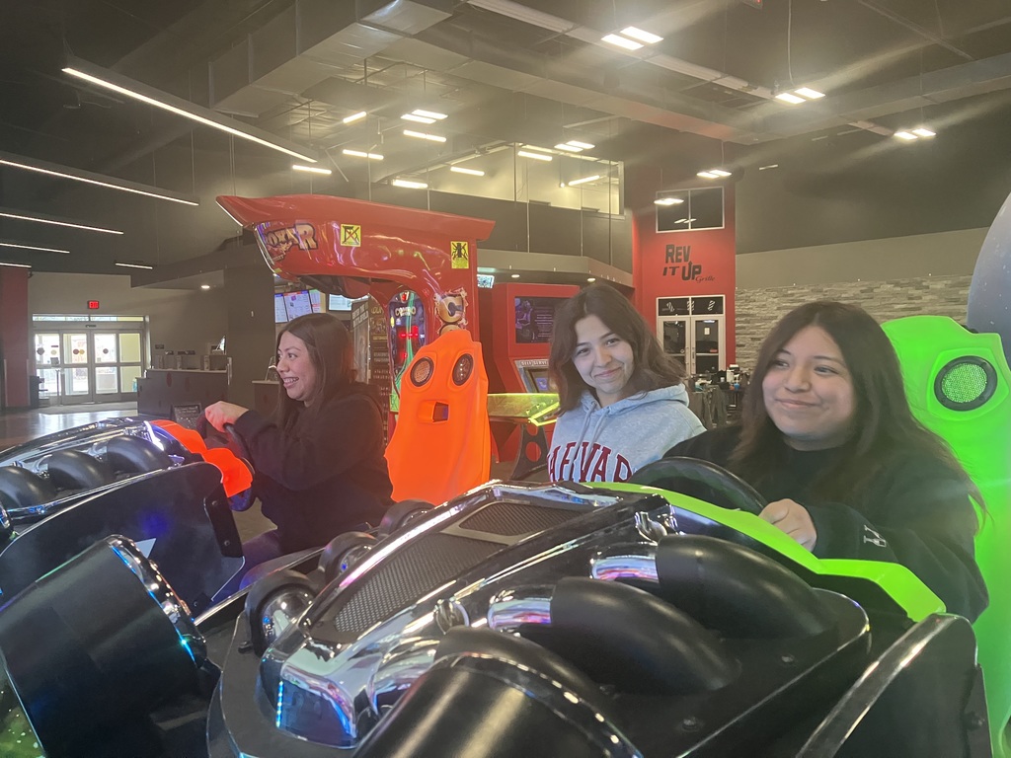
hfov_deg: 63.4
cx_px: 506
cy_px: 379
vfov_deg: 49.7
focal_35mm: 28
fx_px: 818
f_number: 1.8
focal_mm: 3.99
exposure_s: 1/41
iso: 320
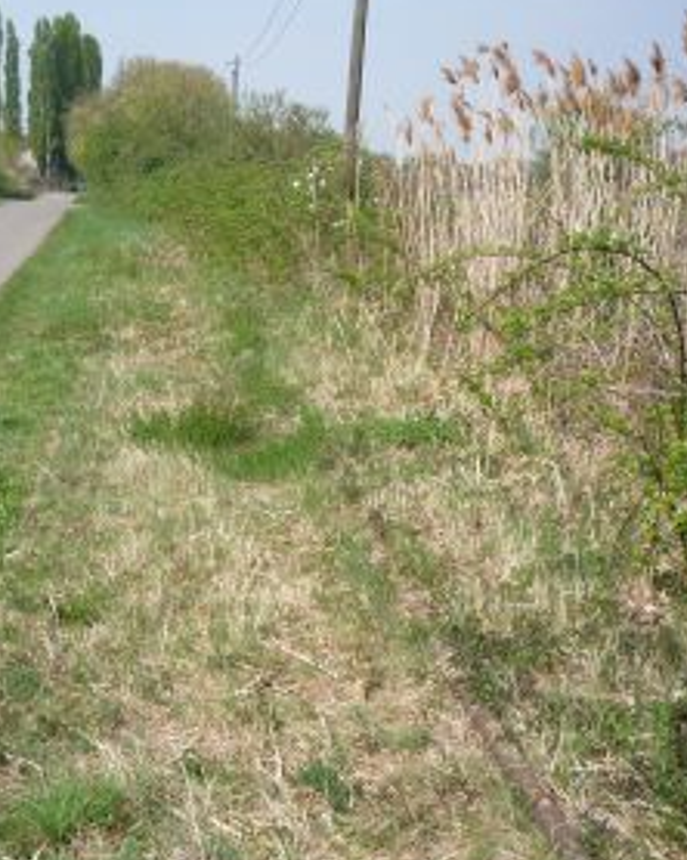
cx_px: 235
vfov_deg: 34.6
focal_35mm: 54
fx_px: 1374
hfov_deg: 27.9
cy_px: 517
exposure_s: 1/400
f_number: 5
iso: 100
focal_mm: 5.2
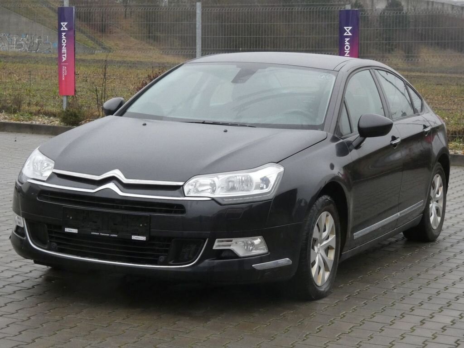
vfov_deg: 16.4
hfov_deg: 21.8
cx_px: 232
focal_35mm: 90
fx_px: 1206
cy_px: 174
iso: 500
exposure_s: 1/80
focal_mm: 16
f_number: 5.6
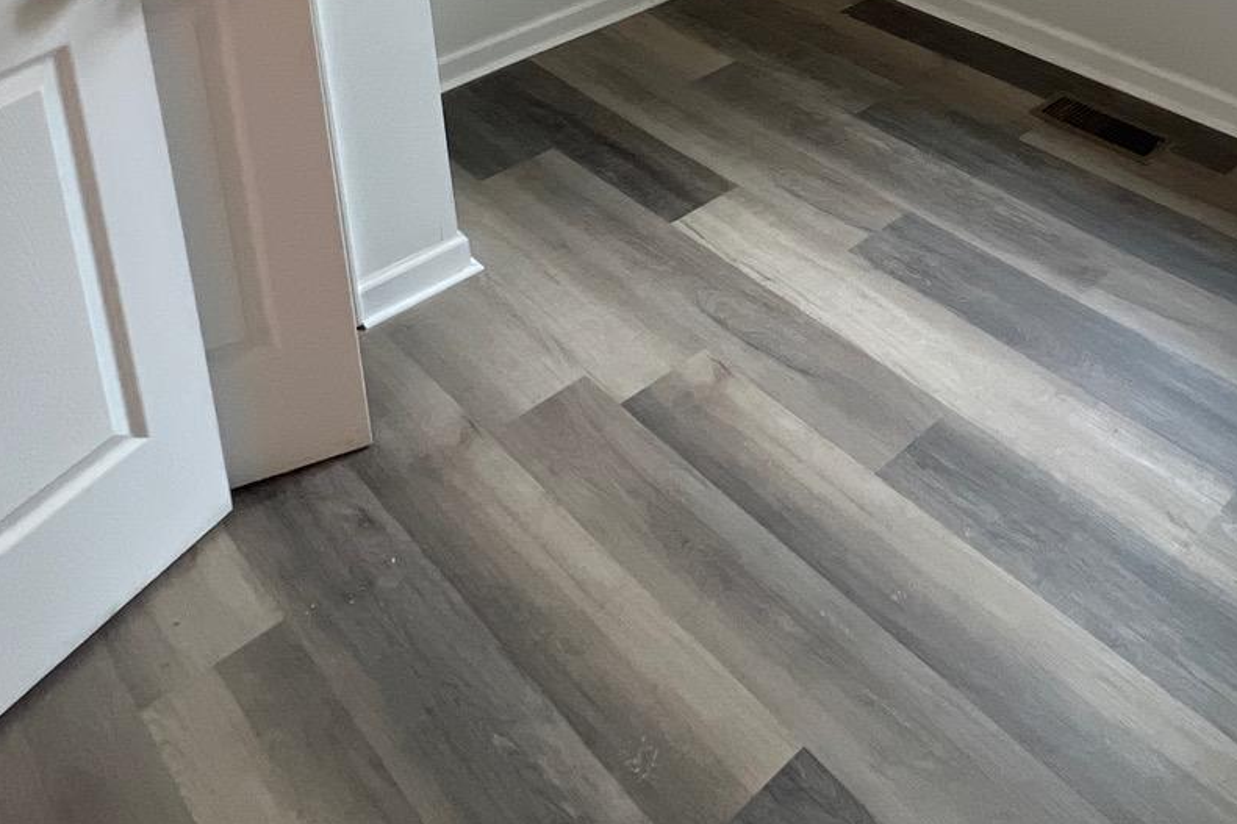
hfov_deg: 51.8
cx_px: 945
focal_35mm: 35
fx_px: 1202
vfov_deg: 30.6
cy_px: -222
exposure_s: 1/120
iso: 125
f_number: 1.8
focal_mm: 1.57
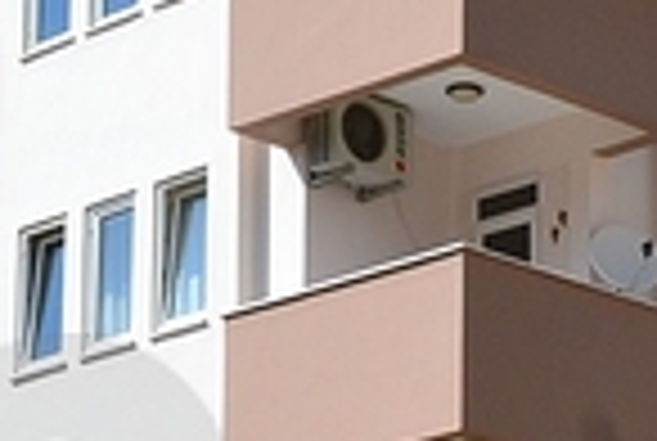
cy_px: 544
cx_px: 436
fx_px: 3237
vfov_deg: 7.7
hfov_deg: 11.6
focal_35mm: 177
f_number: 11
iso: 400
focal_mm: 24
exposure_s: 1/500
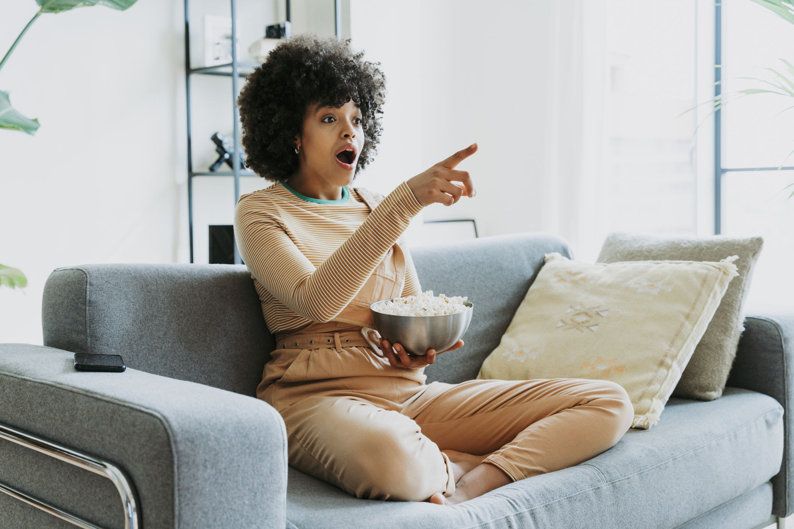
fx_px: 1001
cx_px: 397
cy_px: 264
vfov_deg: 29.6
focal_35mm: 45
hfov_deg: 43.3
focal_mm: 45.4
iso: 250
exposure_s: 1/160
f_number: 3.5
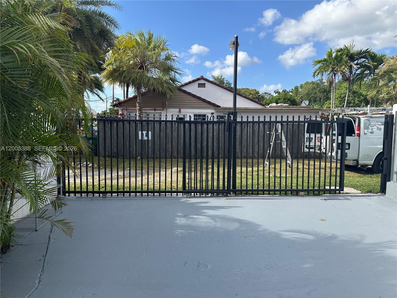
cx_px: 198
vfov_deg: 56.8
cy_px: 149
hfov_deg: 71.6
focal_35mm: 24
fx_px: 275
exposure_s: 1/2591
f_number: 1.78
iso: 80
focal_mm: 6.86
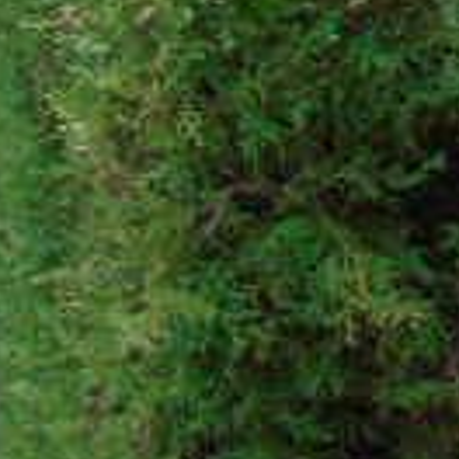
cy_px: -188
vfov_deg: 15.3
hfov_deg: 13.1
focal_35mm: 107
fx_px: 1605
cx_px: -574
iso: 80
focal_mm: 4.4
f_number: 3.4
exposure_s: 1/250
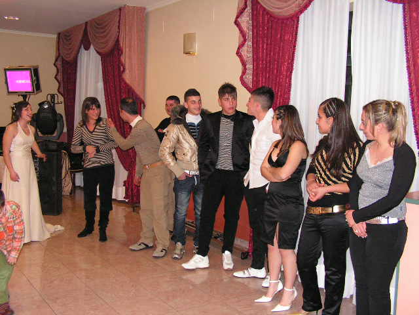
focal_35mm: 38
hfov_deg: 49.0
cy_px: 158
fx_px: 460
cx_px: 210
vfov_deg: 37.7
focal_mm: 6.4
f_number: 3.2
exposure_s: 1/40
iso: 200
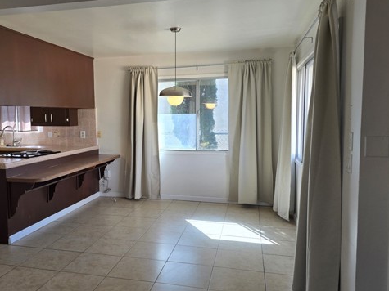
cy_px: 148
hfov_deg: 57.9
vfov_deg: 45.4
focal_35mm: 31
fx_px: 348
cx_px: 157
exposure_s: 1/120
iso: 64
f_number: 1.7
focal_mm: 6.3
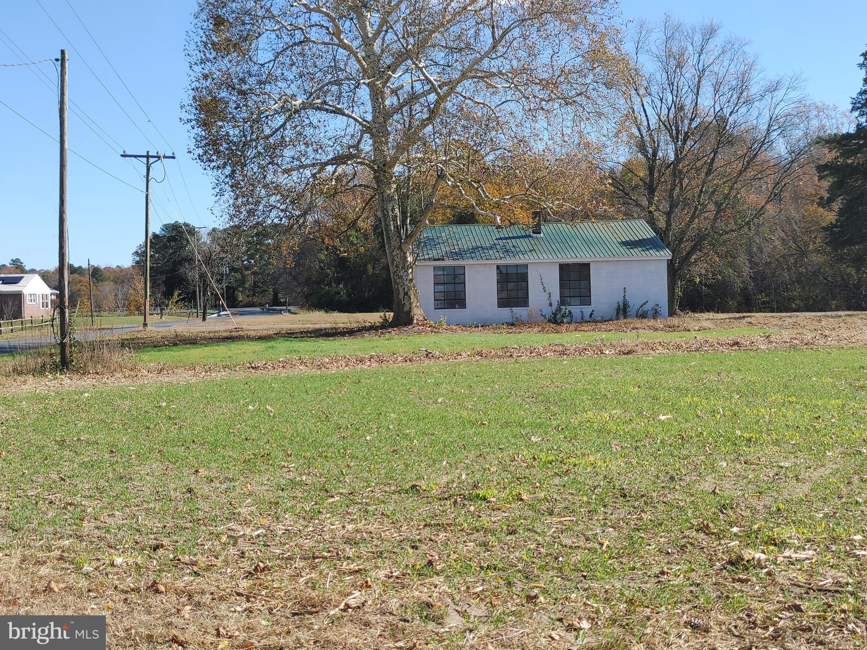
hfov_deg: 36.8
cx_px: 434
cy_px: 325
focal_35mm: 52
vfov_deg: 28.0
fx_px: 1302
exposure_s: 1/840
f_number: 1.8
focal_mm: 5.58
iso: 50
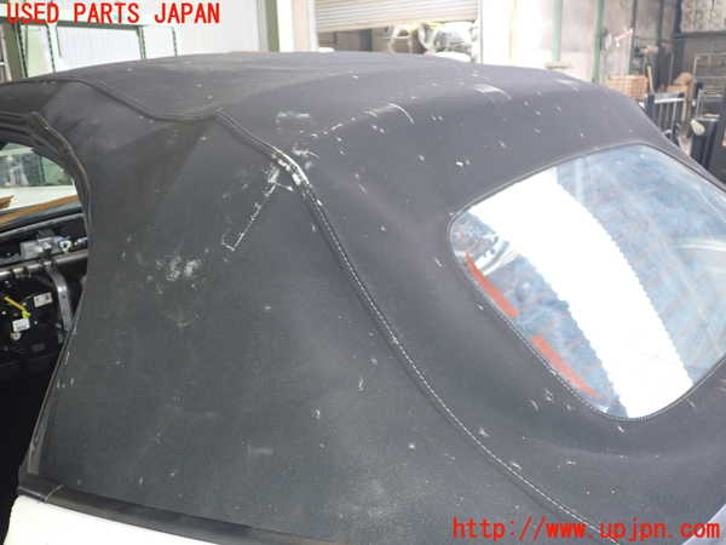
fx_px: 629
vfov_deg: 46.8
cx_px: 363
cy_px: 272
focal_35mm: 30
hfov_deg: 60.0
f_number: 2.3
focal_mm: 5.4
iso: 200
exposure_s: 1/30
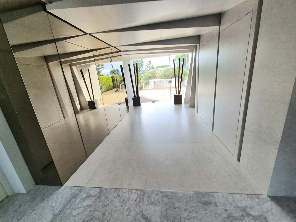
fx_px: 111
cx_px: 148
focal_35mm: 13
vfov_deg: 89.9
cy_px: 111
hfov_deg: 106.2
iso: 50
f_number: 2.2
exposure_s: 1/222
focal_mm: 2.2
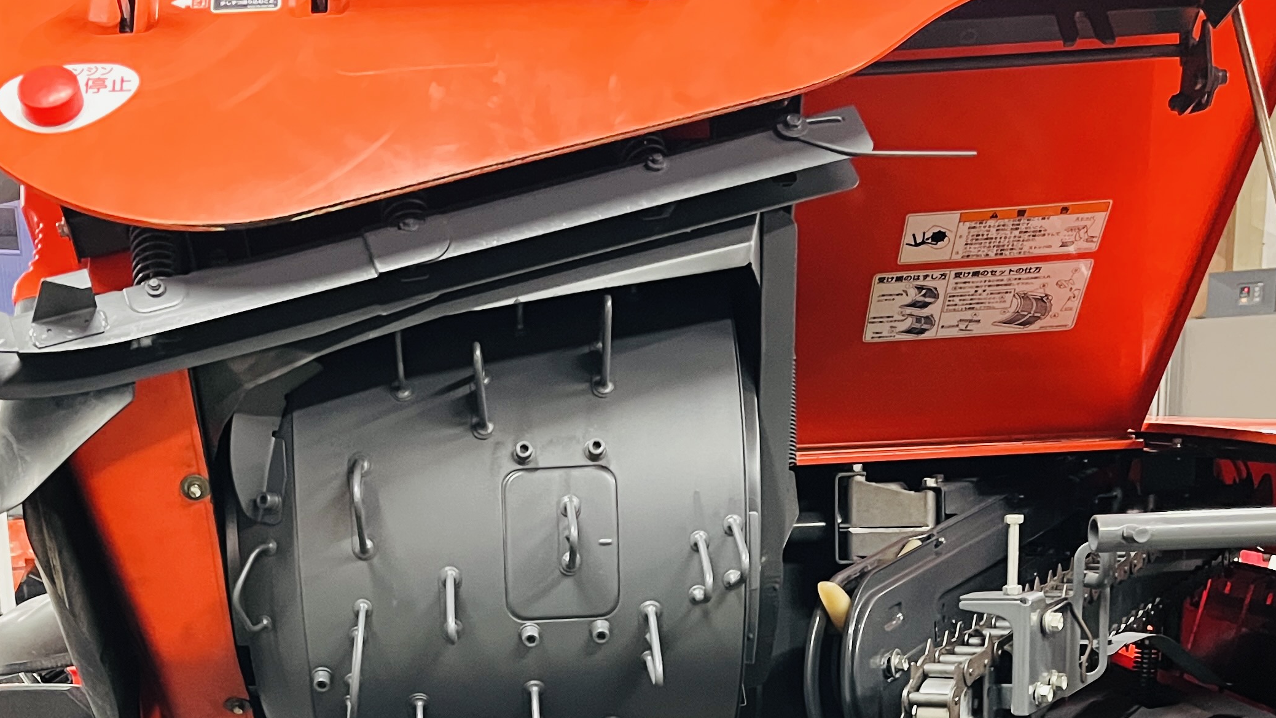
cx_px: 479
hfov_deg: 37.6
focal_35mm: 55
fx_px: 1861
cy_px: 848
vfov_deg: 20.5
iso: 1000
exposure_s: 1/30
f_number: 1.6
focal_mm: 5.1
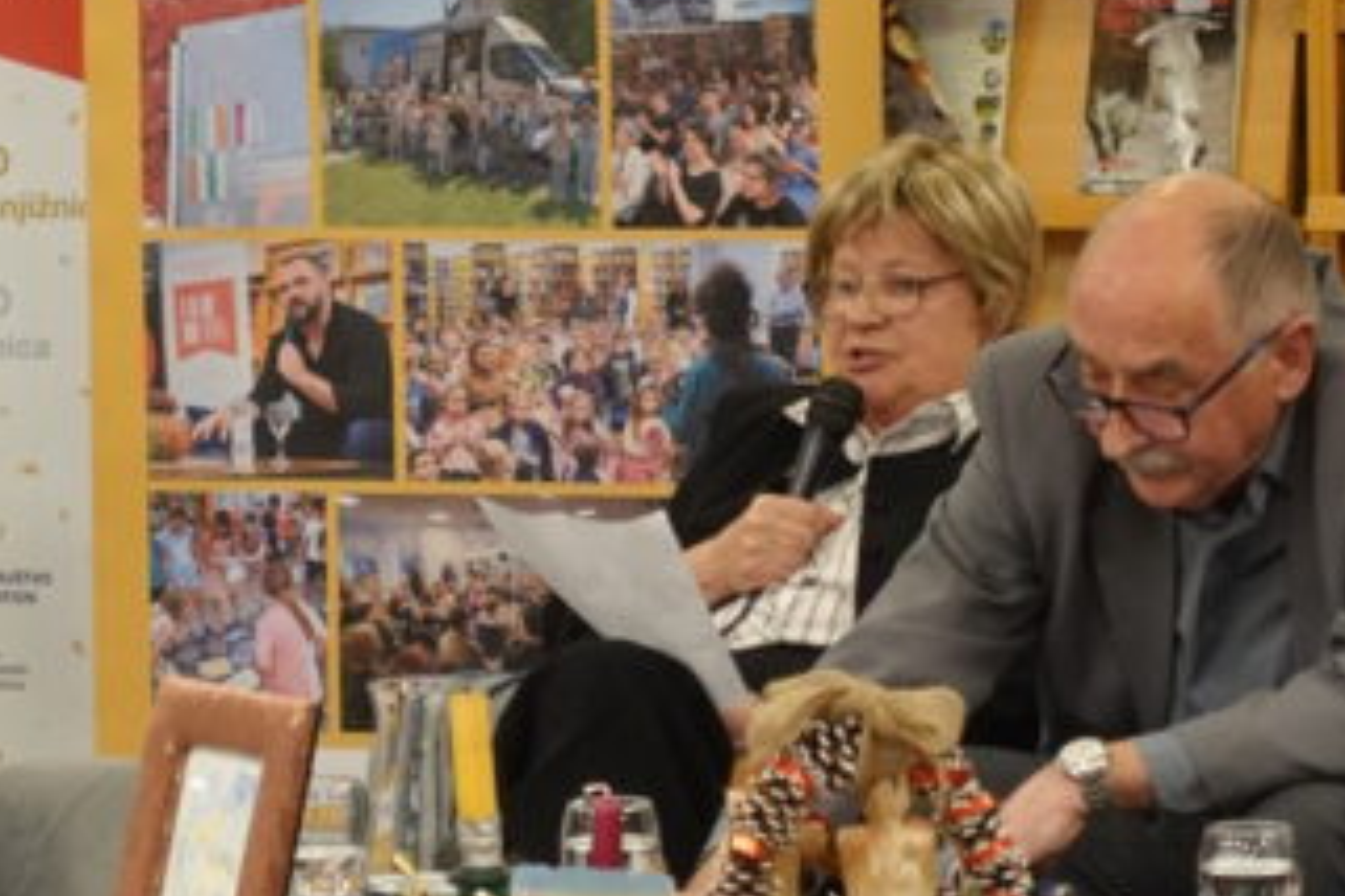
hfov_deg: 15.6
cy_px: 239
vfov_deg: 10.4
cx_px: 679
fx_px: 4894
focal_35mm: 131
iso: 640
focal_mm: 25.7
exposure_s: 1/80
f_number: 2.8
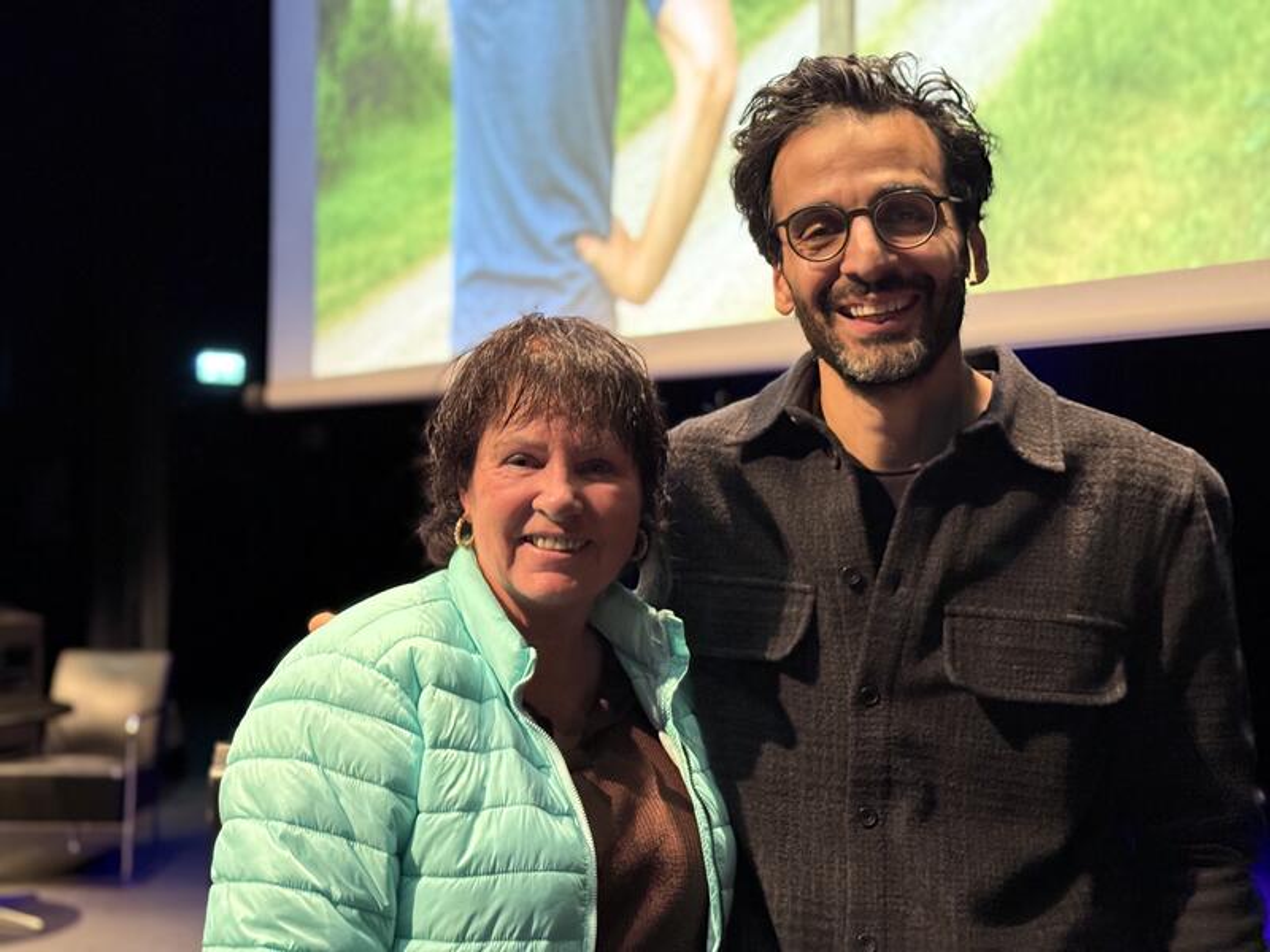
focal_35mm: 48
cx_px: 635
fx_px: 1761
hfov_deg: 39.7
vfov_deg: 30.3
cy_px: 476
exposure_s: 1/25
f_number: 1.78
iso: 640
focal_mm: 6.76
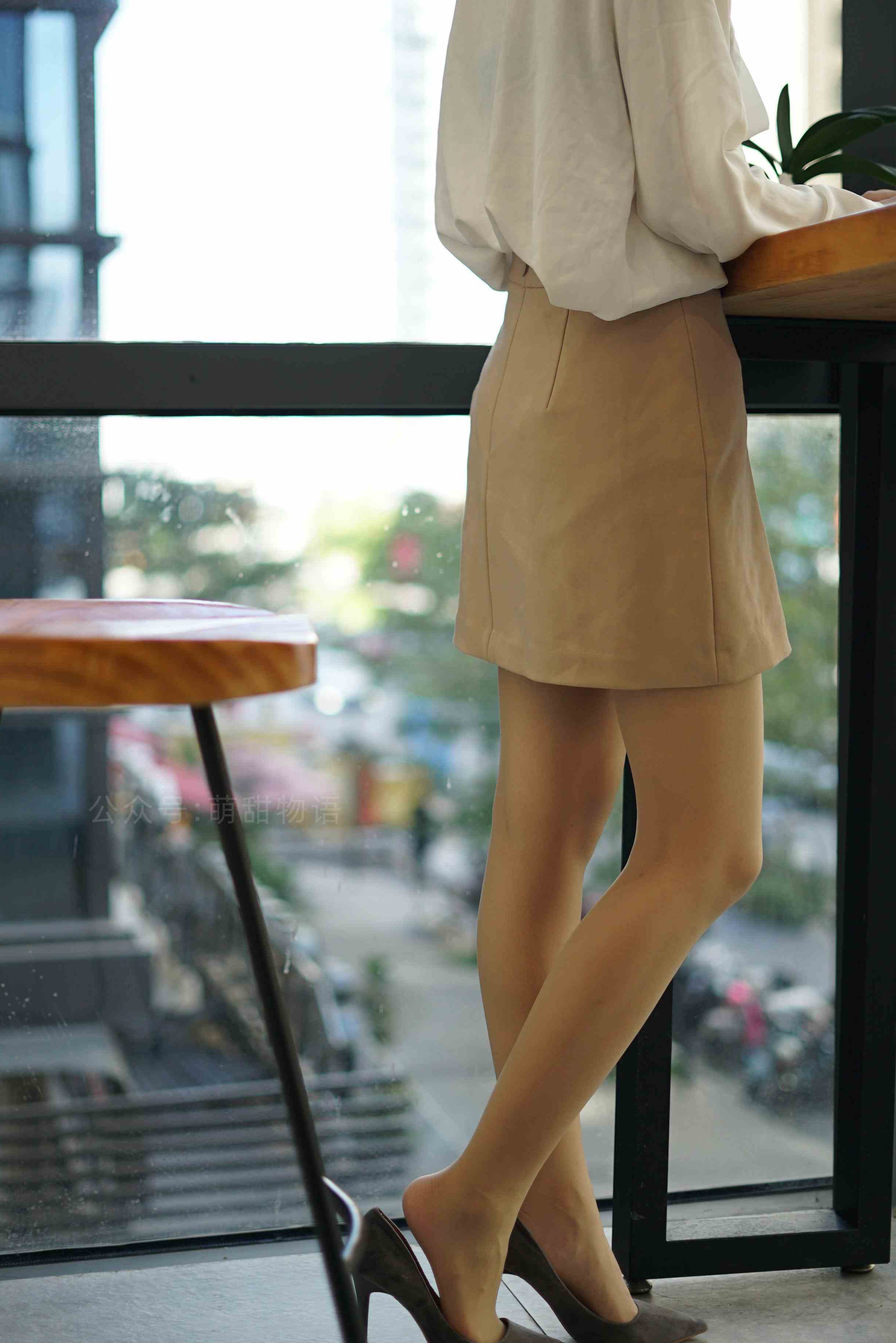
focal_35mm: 58
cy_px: 658
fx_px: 2163
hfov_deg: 23.4
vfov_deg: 34.5
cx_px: 435
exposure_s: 1/250
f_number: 1.8
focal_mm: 50
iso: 200
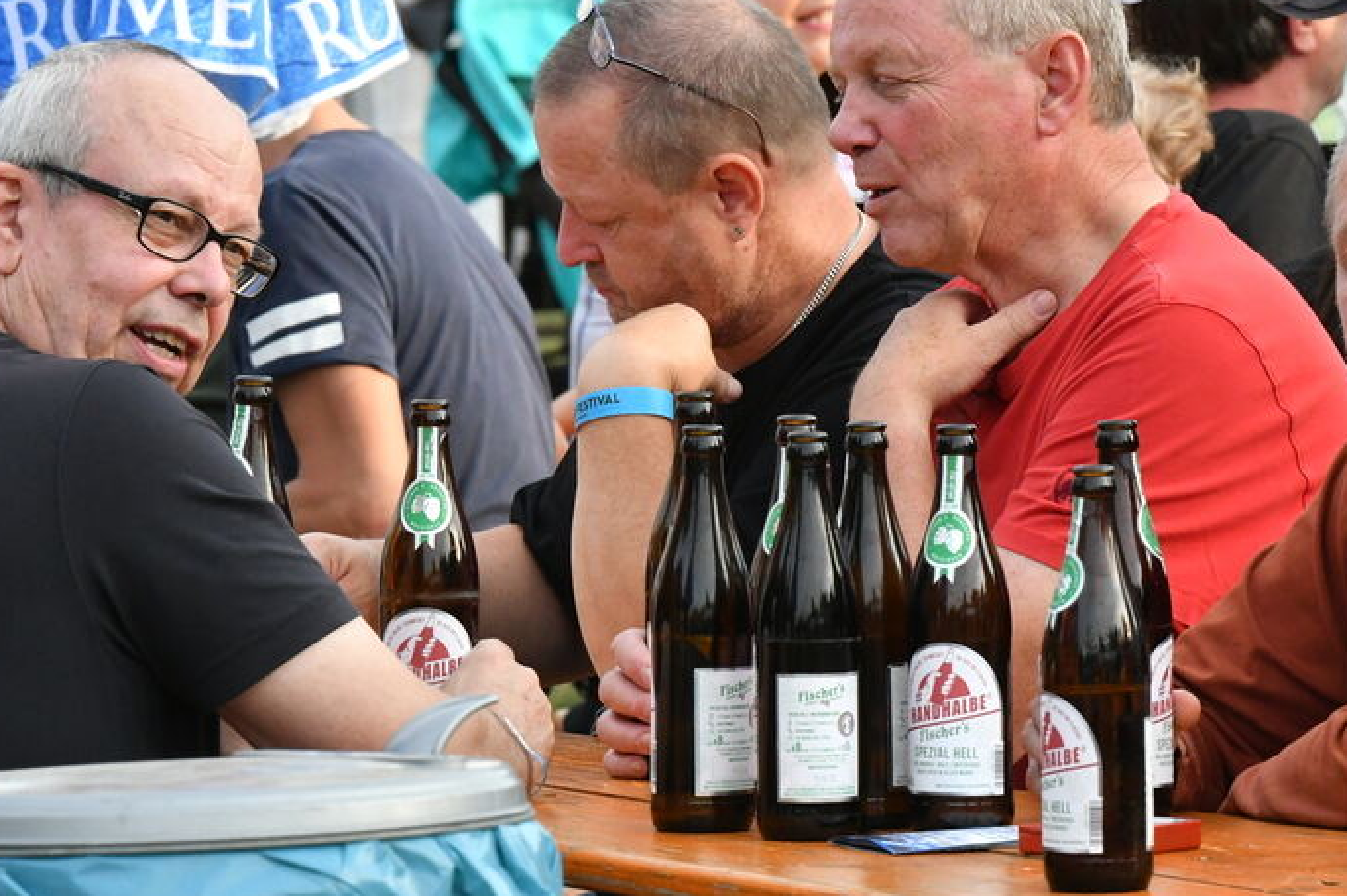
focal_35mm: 447
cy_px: 417
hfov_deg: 4.6
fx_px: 16716
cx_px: 997
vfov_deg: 3.1
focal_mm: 170
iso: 2000
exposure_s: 1/400
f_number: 10
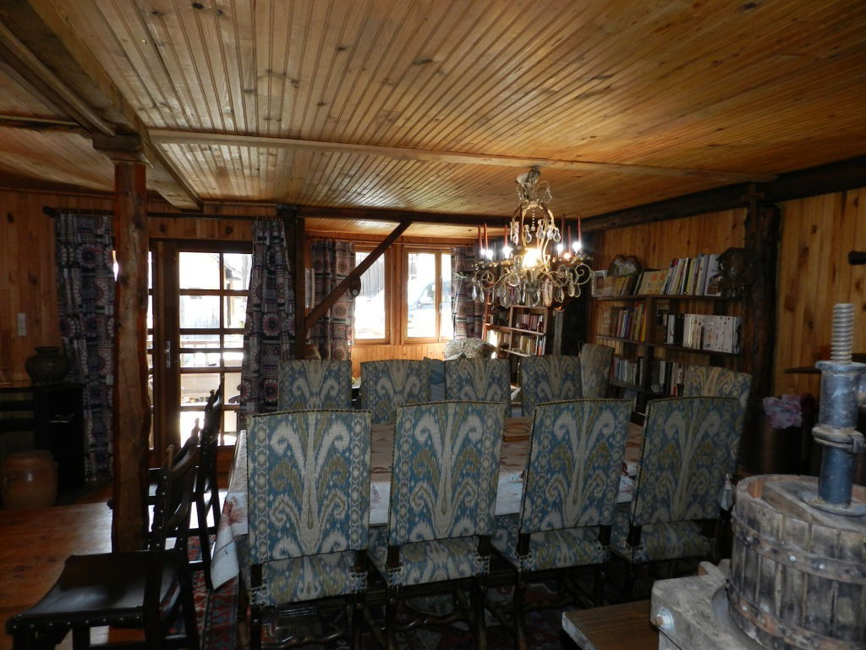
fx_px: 575
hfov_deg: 73.9
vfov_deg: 58.9
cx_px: 433
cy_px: 325
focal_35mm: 23
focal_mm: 4
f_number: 3.4
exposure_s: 1/30
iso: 200
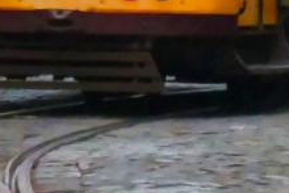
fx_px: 6836
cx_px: 202
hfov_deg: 2.4
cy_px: -163
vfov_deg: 1.6
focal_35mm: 851
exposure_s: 1/80
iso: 2000
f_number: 5.5
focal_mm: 42.8
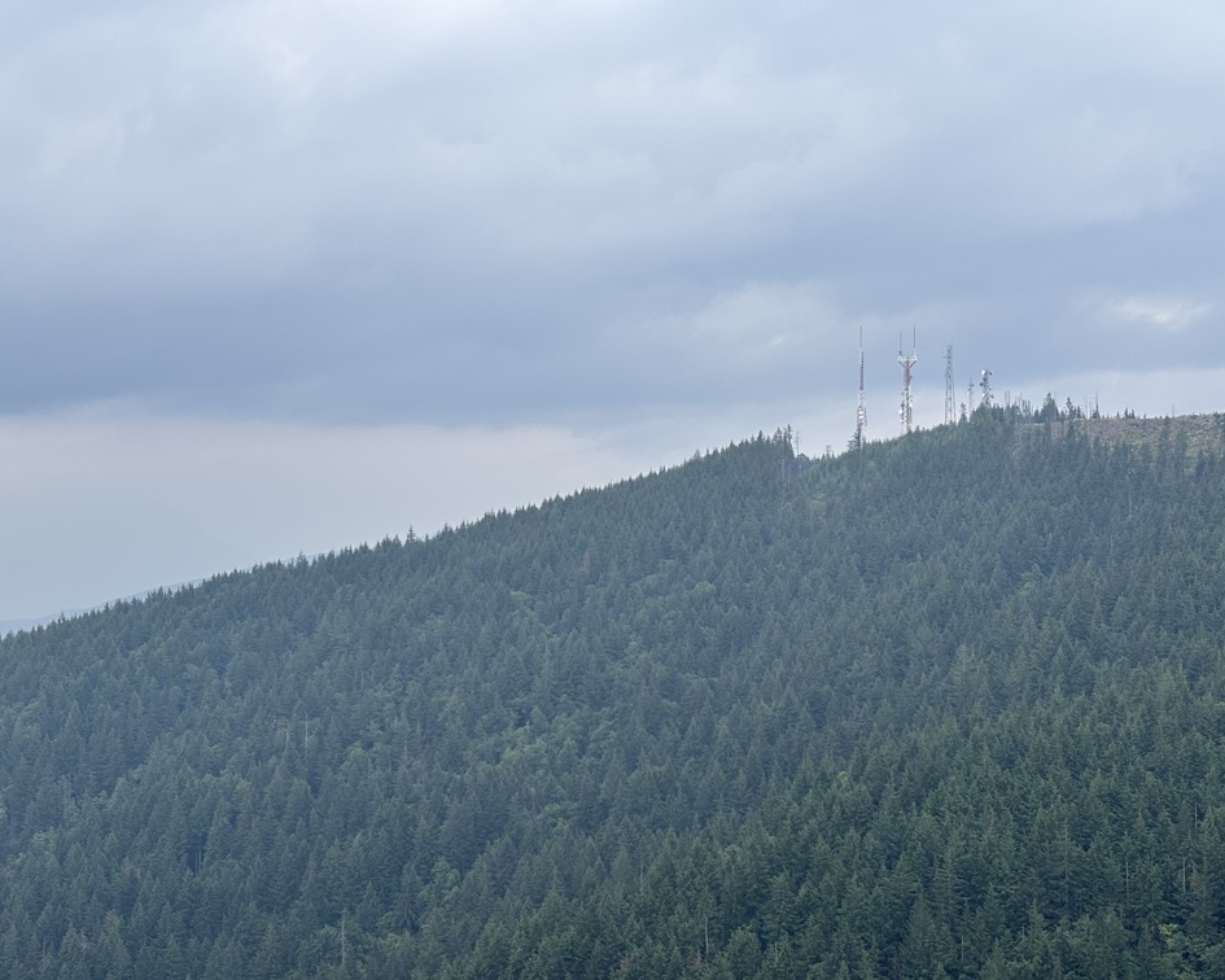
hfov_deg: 34.1
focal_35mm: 55
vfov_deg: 27.6
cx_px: 630
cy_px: 496
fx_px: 1994
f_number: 1.6
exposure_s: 1/732
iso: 32
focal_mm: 5.96
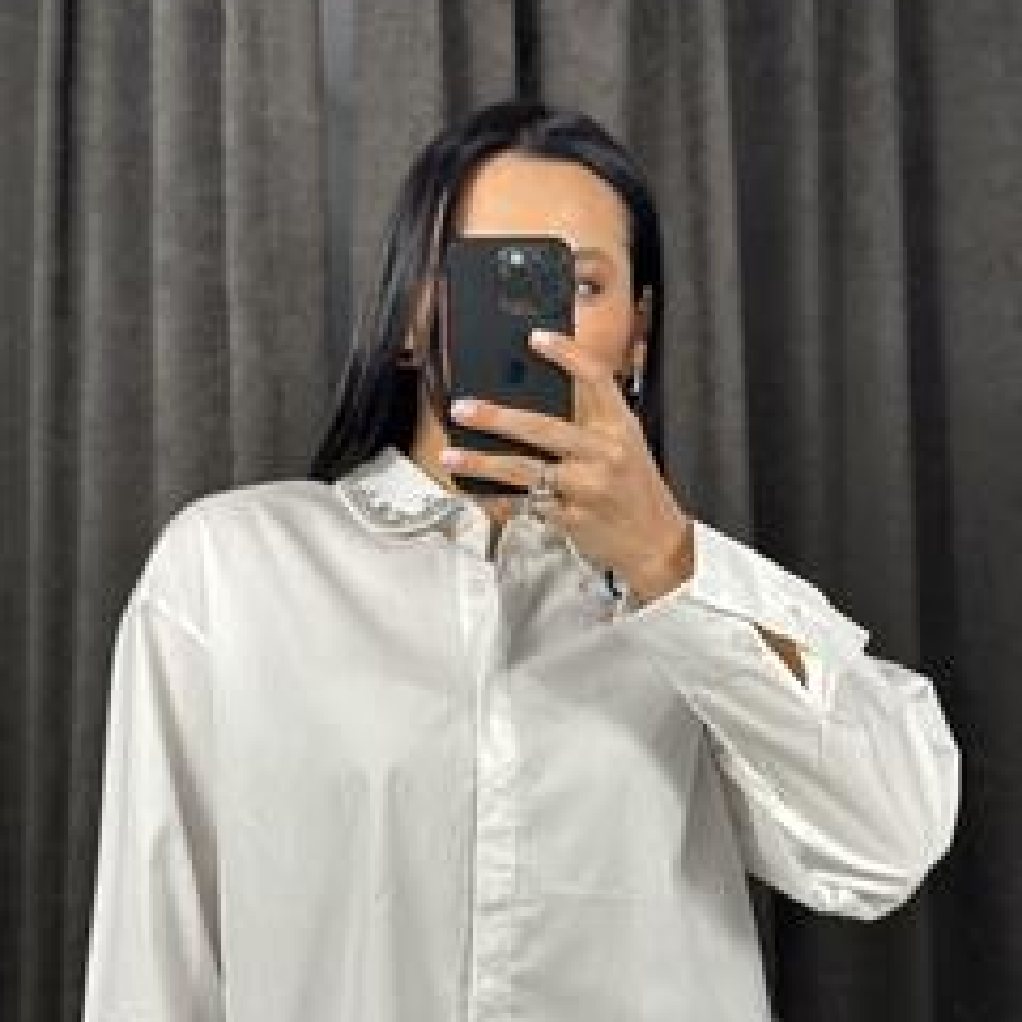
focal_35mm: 73
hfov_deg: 23.7
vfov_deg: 23.3
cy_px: 820
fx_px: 2438
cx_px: 558
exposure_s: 1/100
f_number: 1.78
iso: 64
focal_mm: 6.86
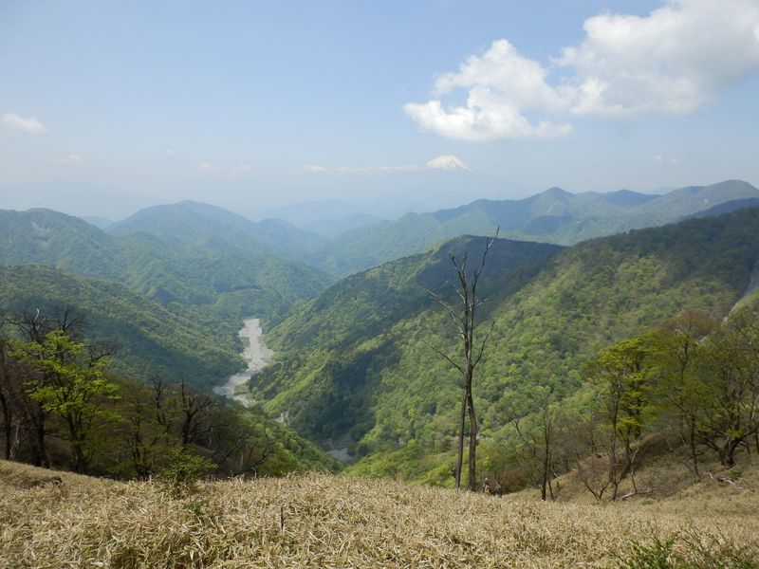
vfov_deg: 56.8
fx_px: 526
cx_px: 380
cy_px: 284
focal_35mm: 24
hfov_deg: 71.6
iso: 80
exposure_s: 1/160
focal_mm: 4.2
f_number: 7.9
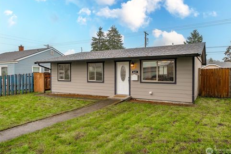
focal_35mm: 25
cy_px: 76
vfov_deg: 51.4
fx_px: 161
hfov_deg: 71.4
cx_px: 120
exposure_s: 1/30
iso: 125
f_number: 7.1
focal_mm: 24
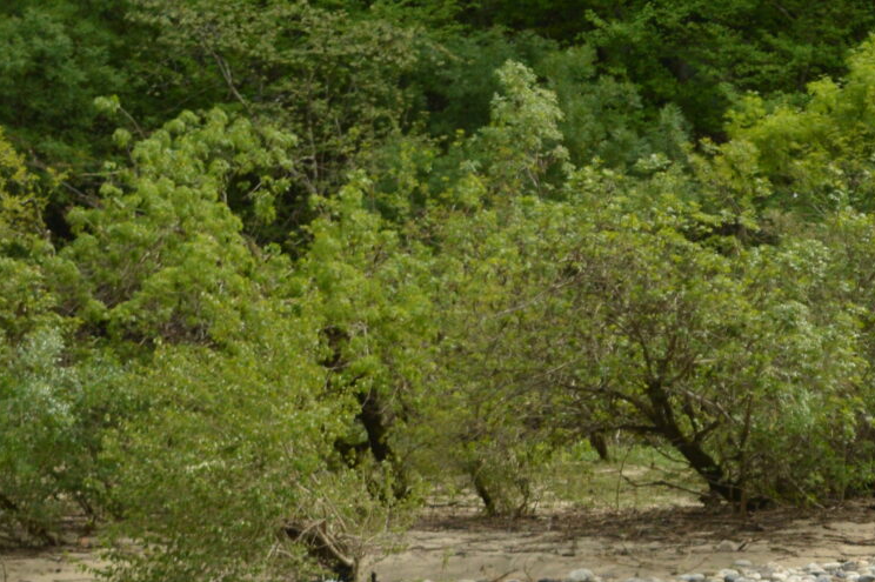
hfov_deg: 7.2
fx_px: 6891
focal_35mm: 284
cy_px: 530
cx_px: 1277
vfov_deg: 4.8
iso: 400
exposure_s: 1/800
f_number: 5.6
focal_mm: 55
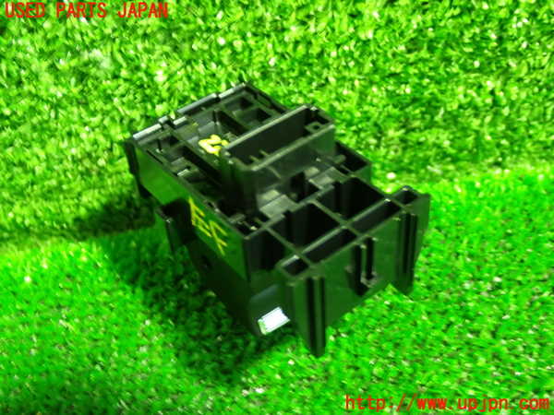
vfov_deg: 30.9
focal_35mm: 47
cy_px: 208
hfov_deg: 40.4
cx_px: 277
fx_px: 752
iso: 800
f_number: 3.1
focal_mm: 8.4
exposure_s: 1/13
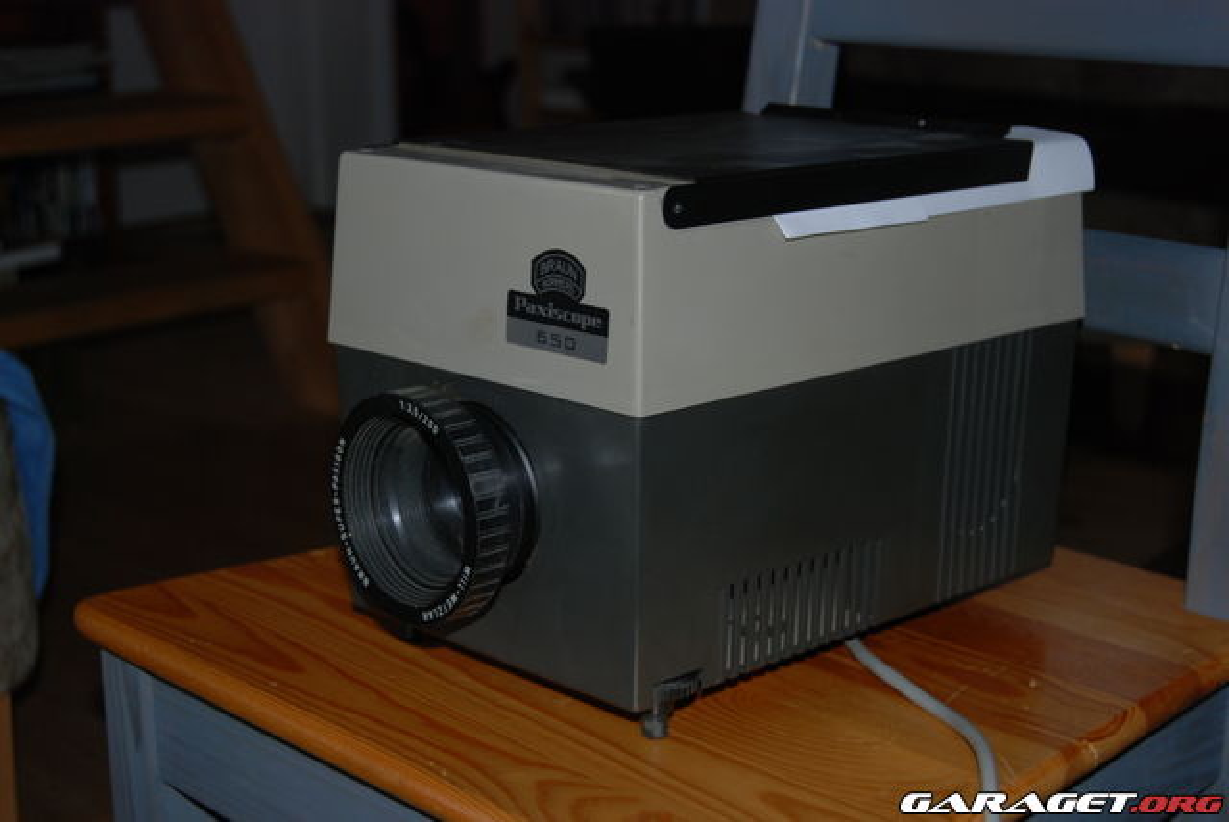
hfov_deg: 35.0
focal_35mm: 57
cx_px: 614
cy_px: 411
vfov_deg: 23.8
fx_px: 1948
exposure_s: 1/60
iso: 200
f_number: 5
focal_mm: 38
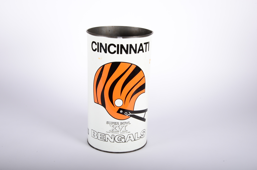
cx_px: 128
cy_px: 85
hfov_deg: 33.5
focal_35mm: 60
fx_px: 427
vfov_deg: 22.5
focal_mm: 40
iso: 200
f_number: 20
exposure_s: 1/250
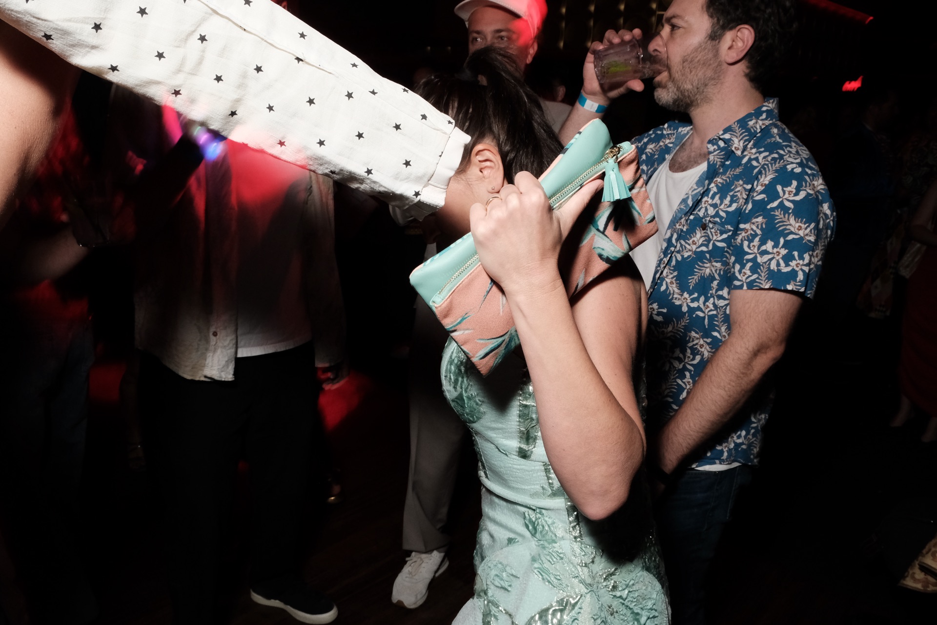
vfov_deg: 47.9
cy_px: 312
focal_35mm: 27
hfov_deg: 67.4
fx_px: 703
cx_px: 468
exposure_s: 1/30
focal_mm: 18
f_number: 11
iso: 2500
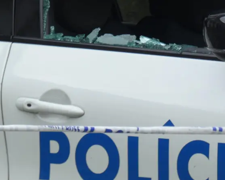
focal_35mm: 989
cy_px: 36
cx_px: 165
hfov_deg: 2.0
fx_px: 6586
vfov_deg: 1.6
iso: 80
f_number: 5.6
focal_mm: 84
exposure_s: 1/160
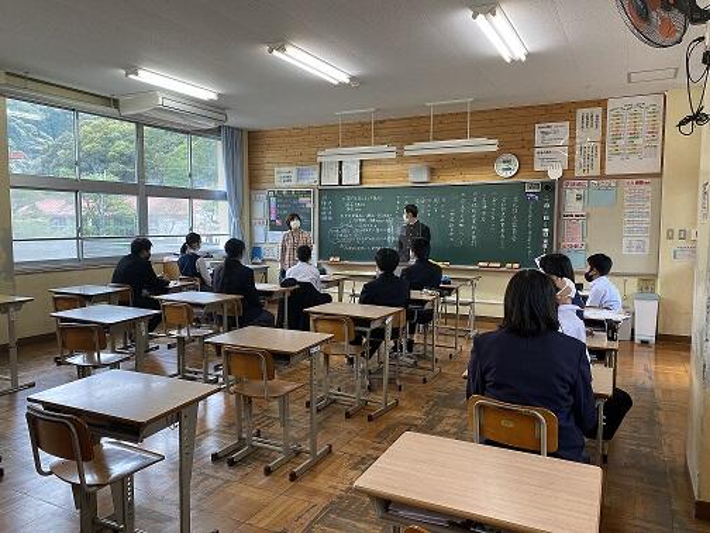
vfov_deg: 53.1
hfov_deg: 67.3
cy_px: 266
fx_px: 533
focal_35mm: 26
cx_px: 355
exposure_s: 1/121
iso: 100
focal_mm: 4.25
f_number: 1.8
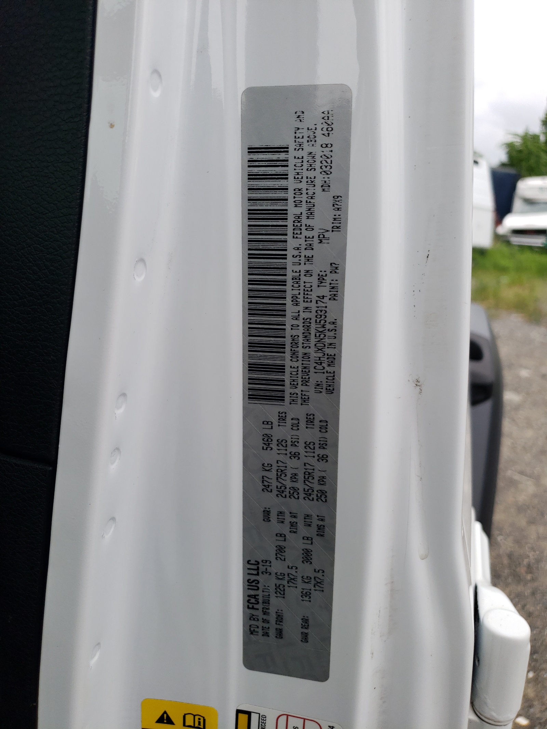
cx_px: 274
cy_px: 364
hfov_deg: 53.1
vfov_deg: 67.3
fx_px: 548
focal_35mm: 26
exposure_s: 1/2000
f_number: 1.5
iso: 50
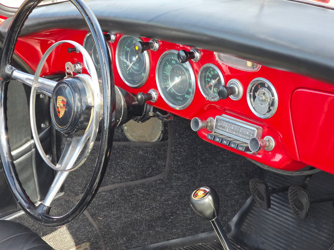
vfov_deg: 21.3
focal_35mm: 69
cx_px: 167
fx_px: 666
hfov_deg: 28.2
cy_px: 125
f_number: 2.4
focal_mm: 7.9
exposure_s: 1/236
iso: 50
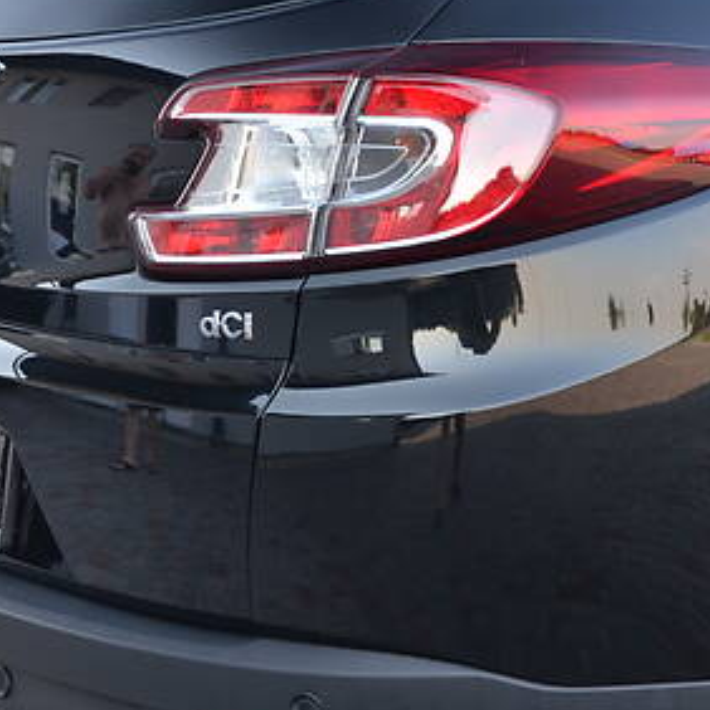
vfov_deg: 17.2
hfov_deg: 17.2
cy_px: 269
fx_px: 2344
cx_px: 511
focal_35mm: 101
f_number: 5
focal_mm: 28
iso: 400
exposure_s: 1/100
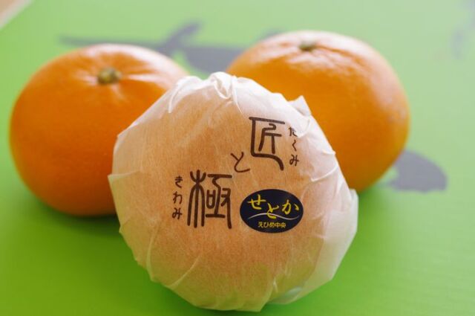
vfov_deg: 18.1
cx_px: 238
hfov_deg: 27.0
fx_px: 988
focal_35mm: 75
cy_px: 158
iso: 200
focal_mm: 50
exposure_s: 1/100
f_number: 4
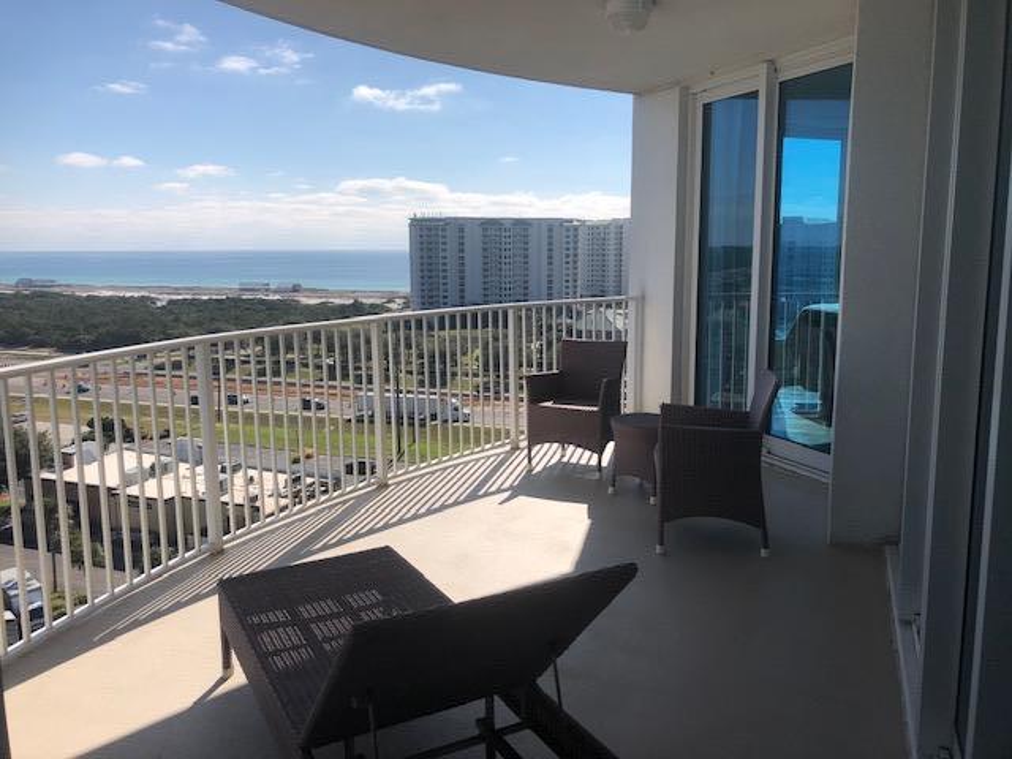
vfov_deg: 49.7
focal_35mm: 28
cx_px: 506
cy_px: 380
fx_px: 819
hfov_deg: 63.4
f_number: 1.8
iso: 20
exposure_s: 1/3436
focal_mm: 3.99
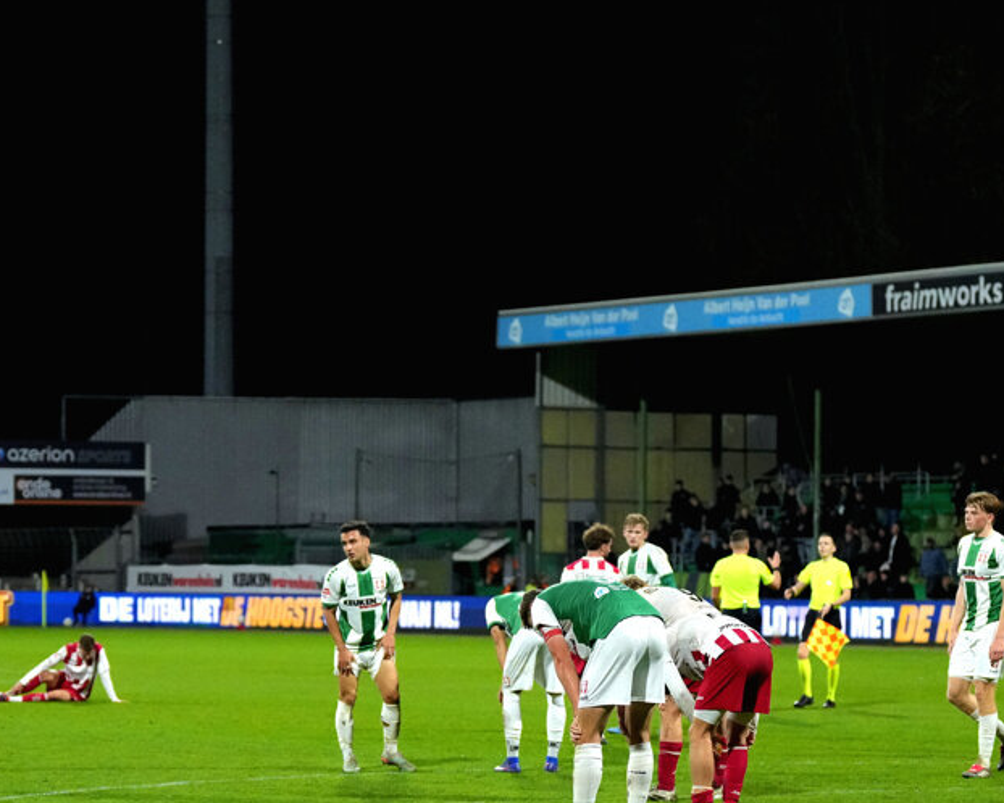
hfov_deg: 16.8
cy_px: 501
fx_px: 3389
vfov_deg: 13.5
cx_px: 433
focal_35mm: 114
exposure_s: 1/1600
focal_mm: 80
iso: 6400
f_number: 2.8
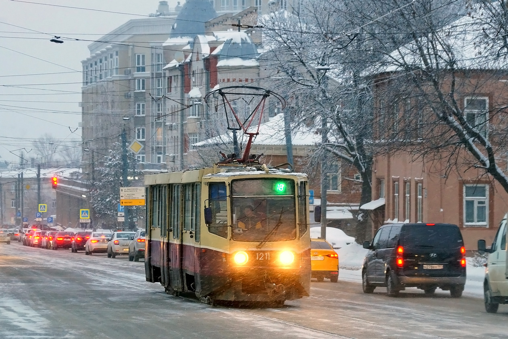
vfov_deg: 8.7
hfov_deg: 13.0
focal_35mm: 158
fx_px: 2222
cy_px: 170
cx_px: 254
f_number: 5.6
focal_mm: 105
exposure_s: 1/60
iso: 800
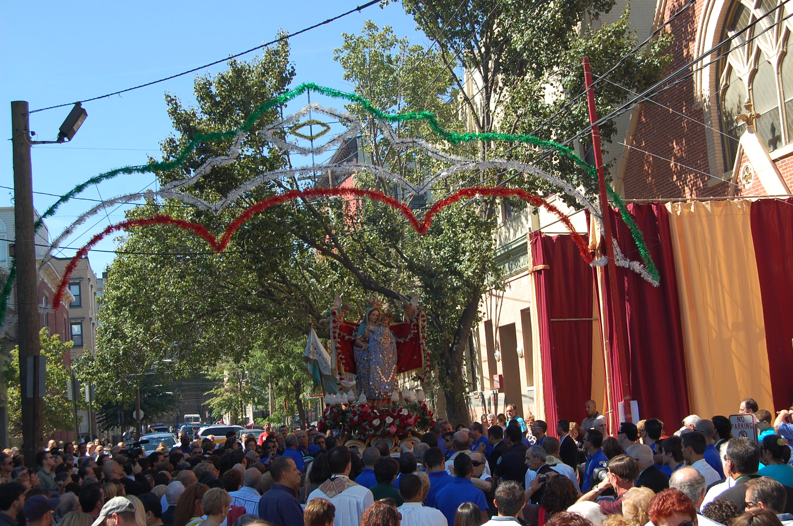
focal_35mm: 52
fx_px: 1154
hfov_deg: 37.9
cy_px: 263
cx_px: 396
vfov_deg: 25.7
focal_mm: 35
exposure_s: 1/250
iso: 200
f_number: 8
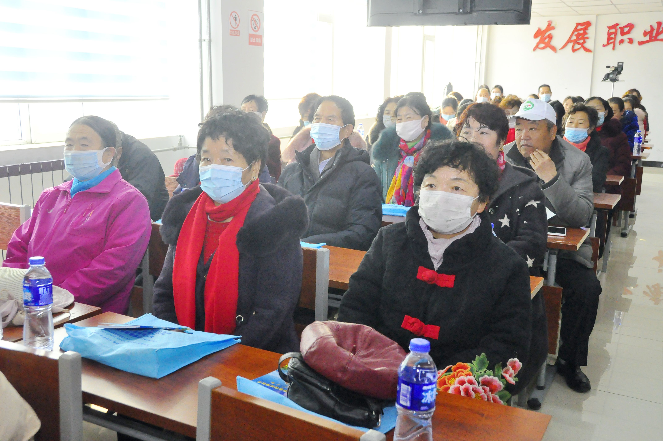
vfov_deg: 36.8
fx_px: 662
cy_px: 220
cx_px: 332
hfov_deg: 53.2
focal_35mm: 36
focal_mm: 24
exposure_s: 1/200
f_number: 5.6
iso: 2000
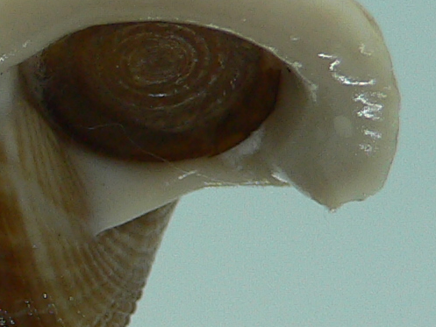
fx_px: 1789
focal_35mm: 142
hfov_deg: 13.4
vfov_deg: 10.4
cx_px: -141
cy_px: 252
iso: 80
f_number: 2.8
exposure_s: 1/60
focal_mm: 4.6
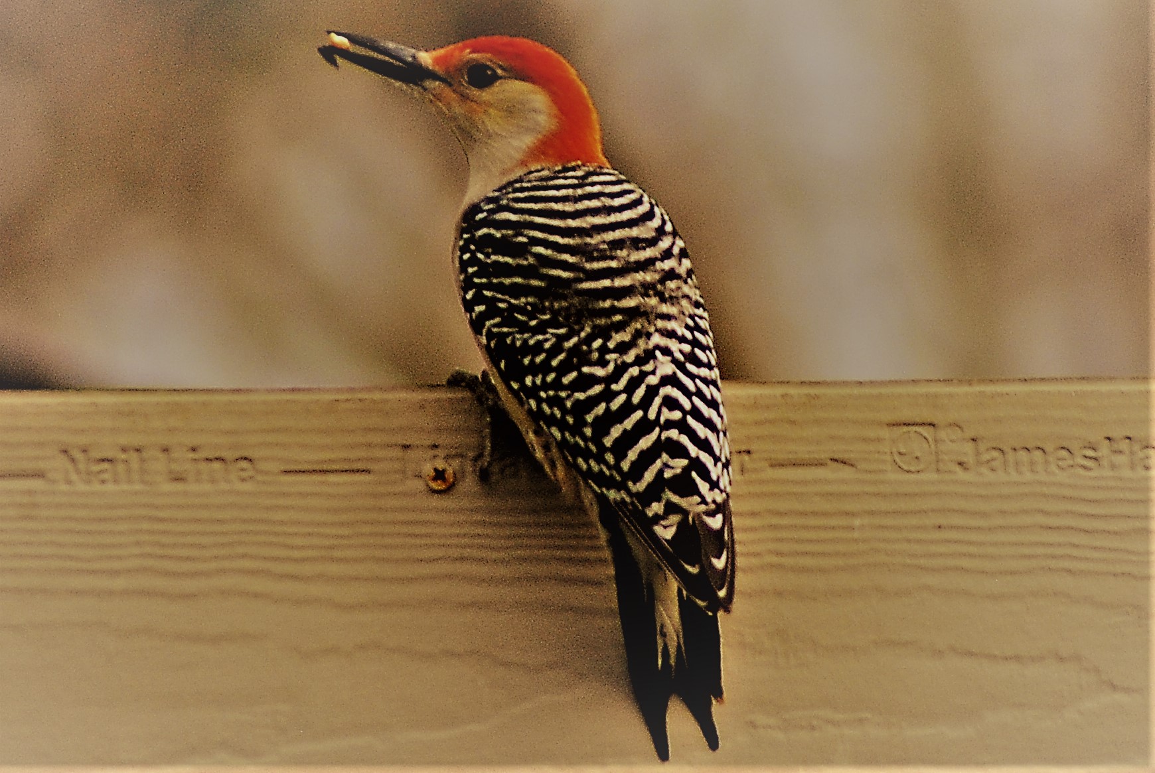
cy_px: 386
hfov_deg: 4.6
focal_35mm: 450
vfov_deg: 3.1
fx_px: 14456
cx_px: 578
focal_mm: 300
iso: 450
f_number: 5.6
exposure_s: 1/500
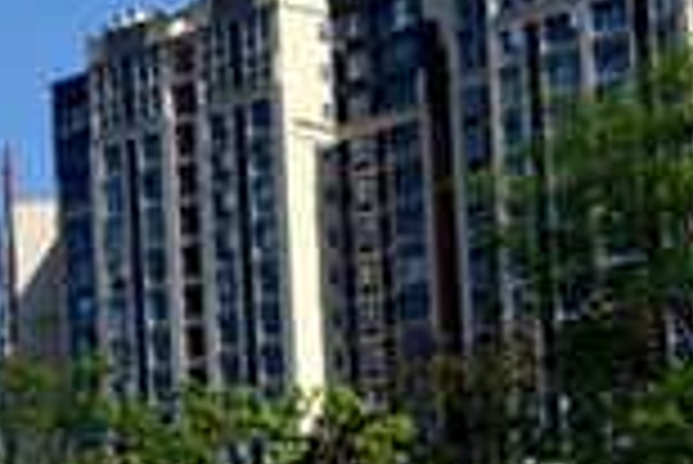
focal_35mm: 185
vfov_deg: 7.3
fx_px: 3565
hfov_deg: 10.0
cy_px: 797
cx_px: -868
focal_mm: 38
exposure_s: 1/640
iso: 400
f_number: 13
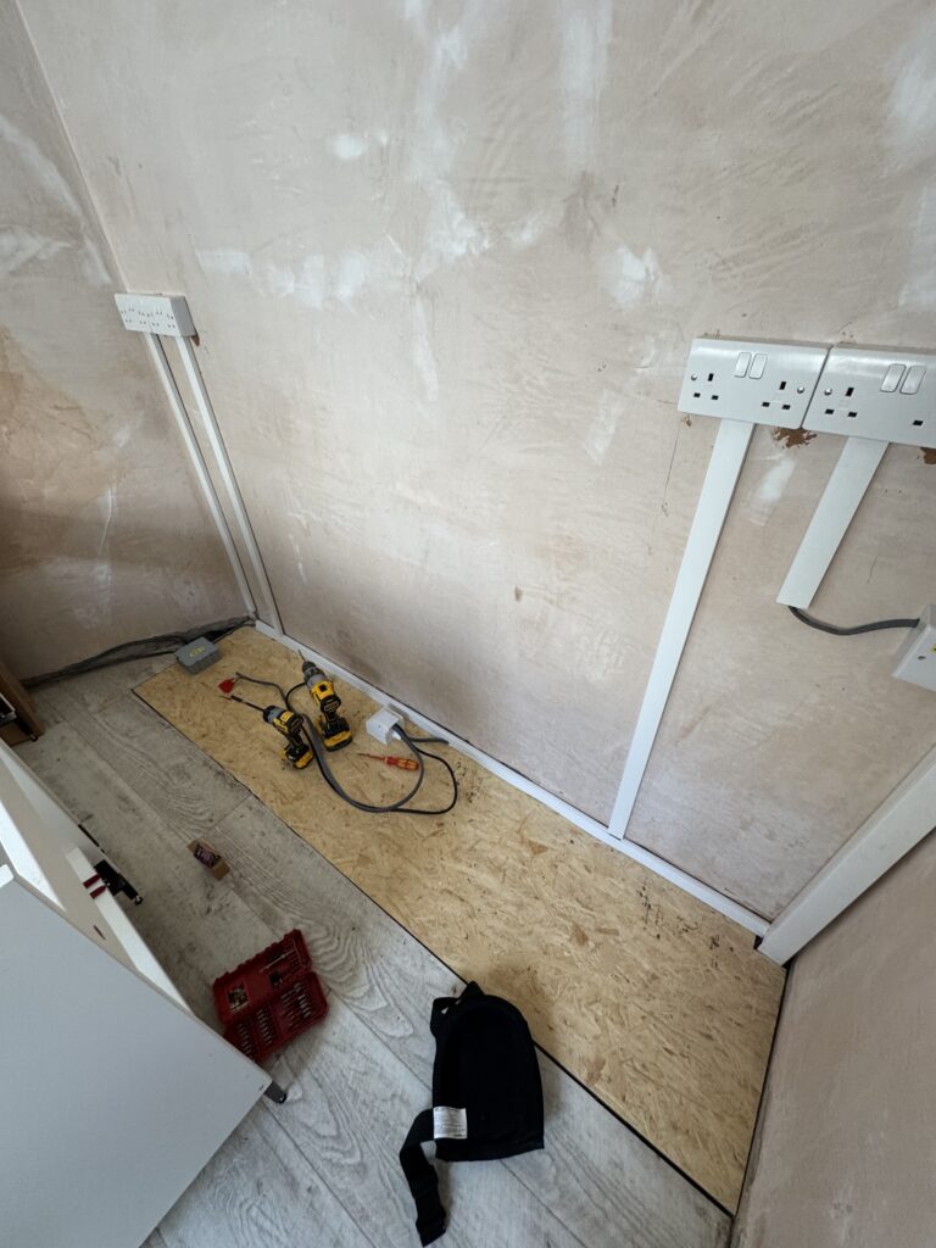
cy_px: 624
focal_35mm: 14
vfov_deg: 102.1
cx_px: 468
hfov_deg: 85.7
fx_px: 505
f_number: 2.2
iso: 200
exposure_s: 1/99
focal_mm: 2.22
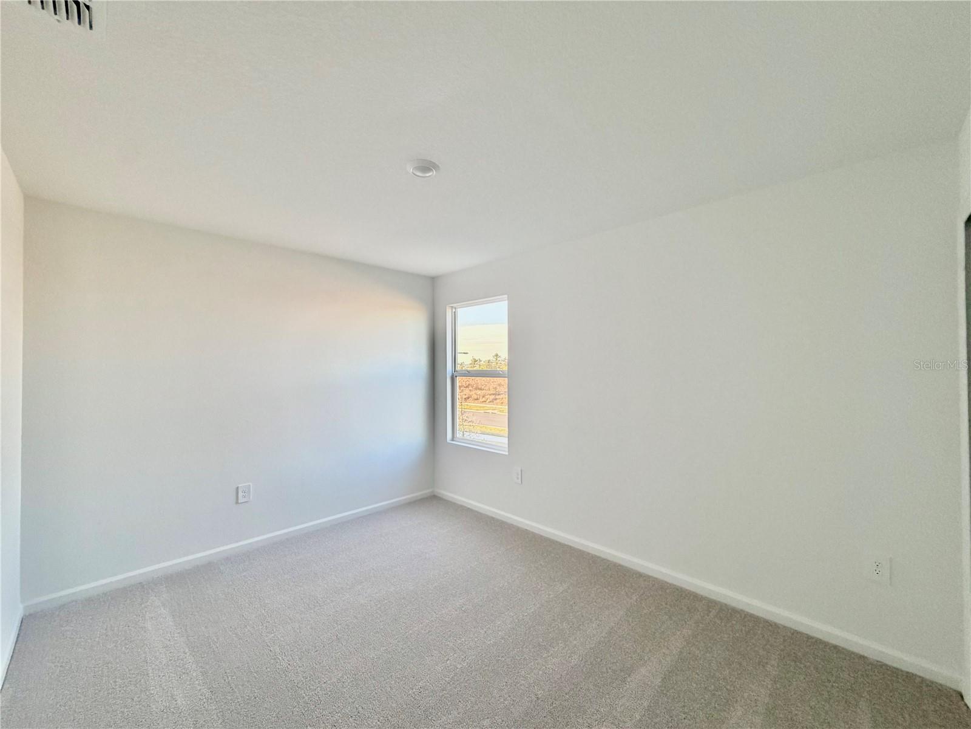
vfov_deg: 85.7
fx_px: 393
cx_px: 486
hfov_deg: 102.1
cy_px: 364
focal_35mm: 14
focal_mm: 2.22
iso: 250
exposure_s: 1/121
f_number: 2.2
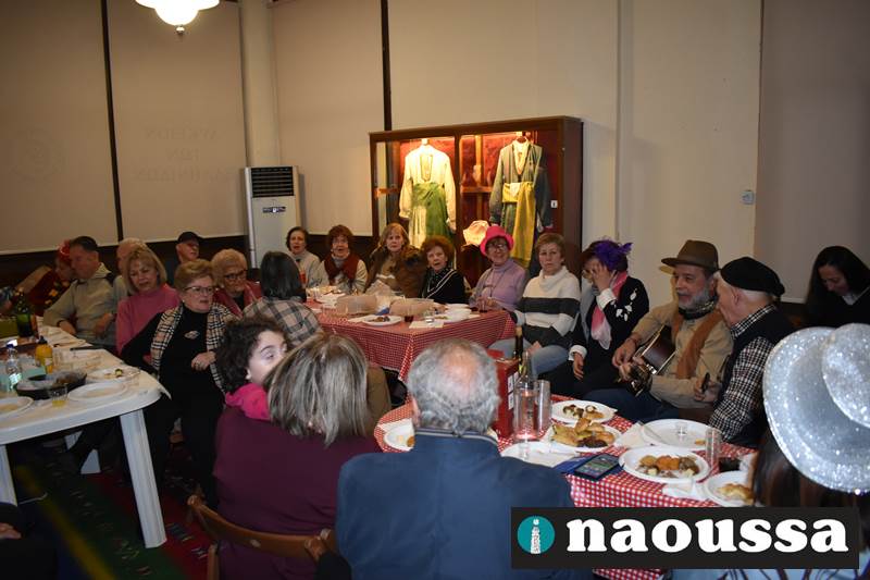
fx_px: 652
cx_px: 435
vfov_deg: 47.9
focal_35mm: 27
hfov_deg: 67.4
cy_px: 290
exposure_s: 1/60
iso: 1600
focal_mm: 18
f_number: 3.5
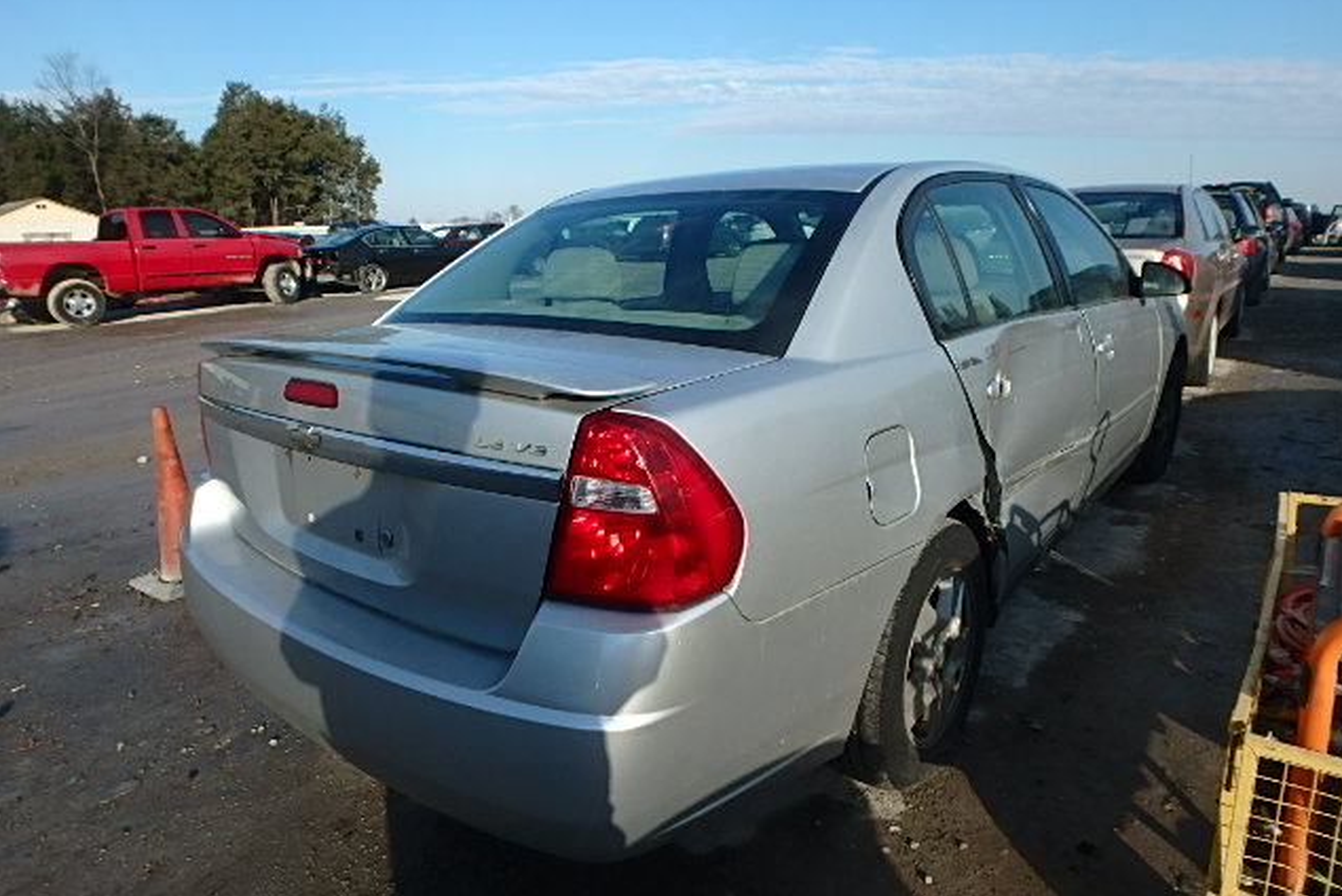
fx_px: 820
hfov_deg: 78.6
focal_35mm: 22
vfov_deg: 57.2
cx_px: 674
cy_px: 425
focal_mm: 3.7
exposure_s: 1/1000
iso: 125
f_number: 3.5
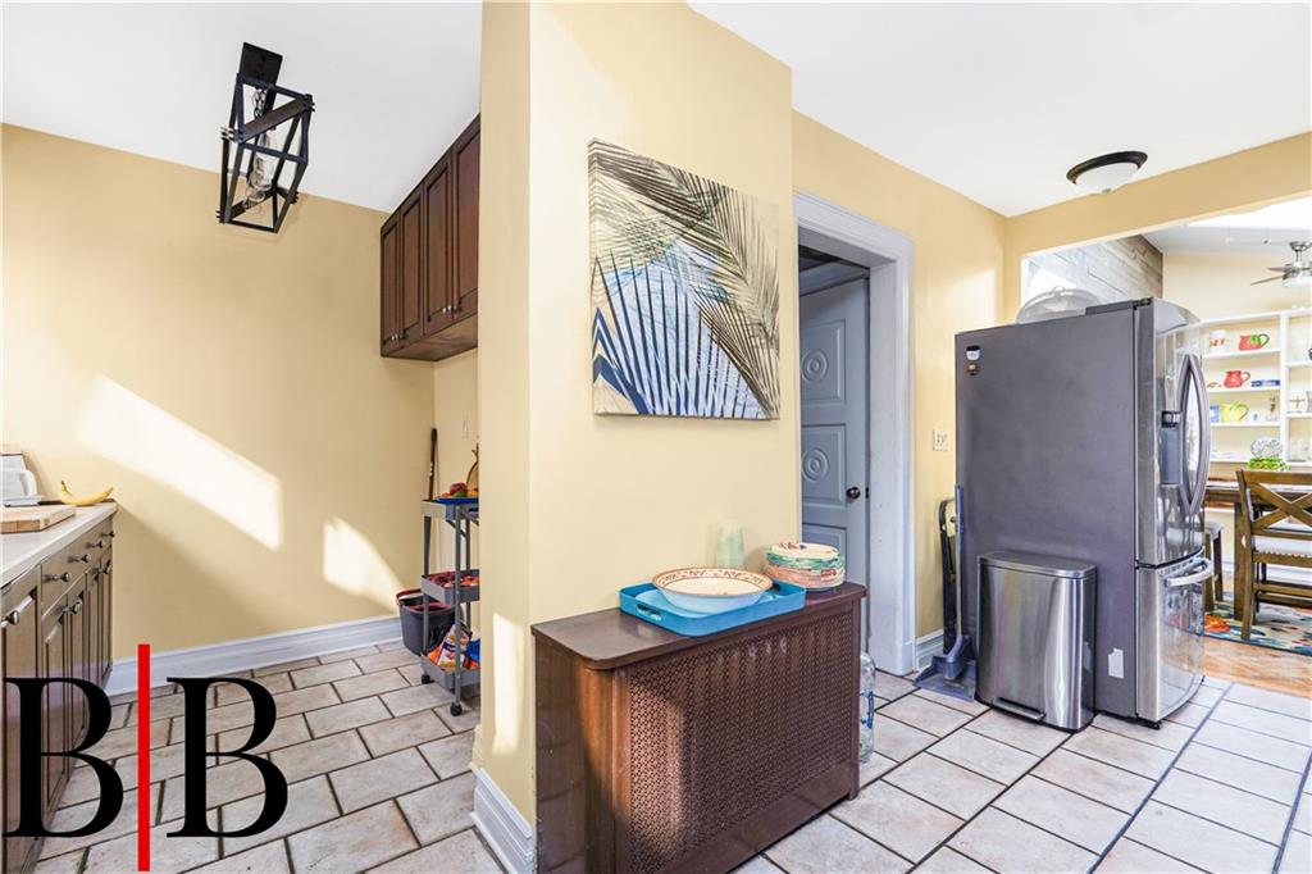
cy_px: 437
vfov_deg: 73.7
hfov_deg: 96.8
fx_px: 583
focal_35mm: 16
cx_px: 656
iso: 50
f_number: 4.5
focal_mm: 16
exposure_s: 1/40
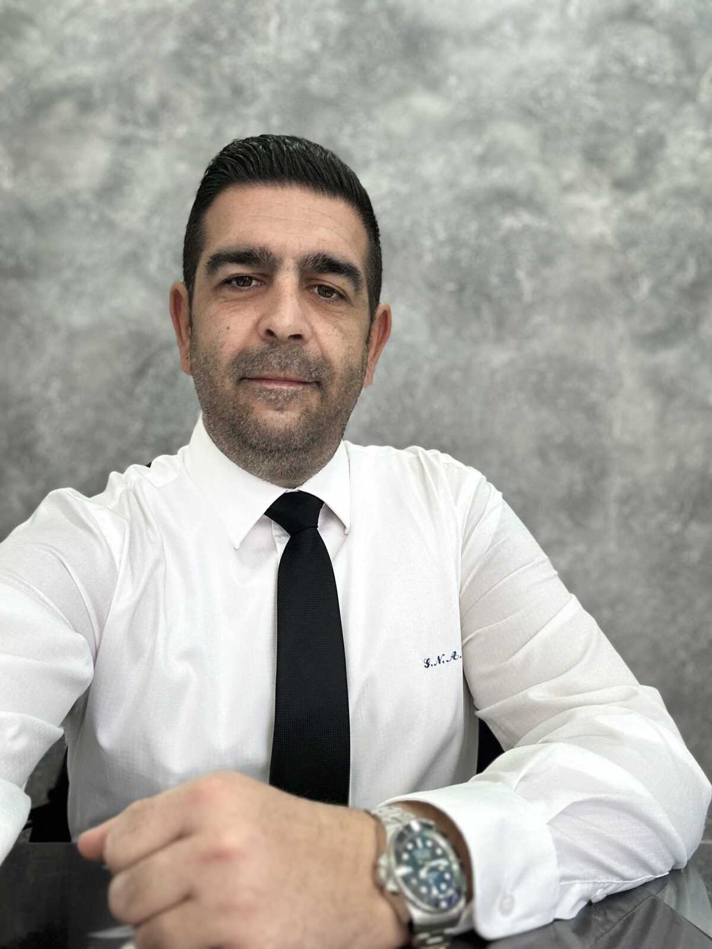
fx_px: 823
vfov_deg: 60.0
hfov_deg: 46.8
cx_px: 356
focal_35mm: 30
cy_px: 474
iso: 125
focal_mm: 2.69
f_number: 1.9
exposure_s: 1/60
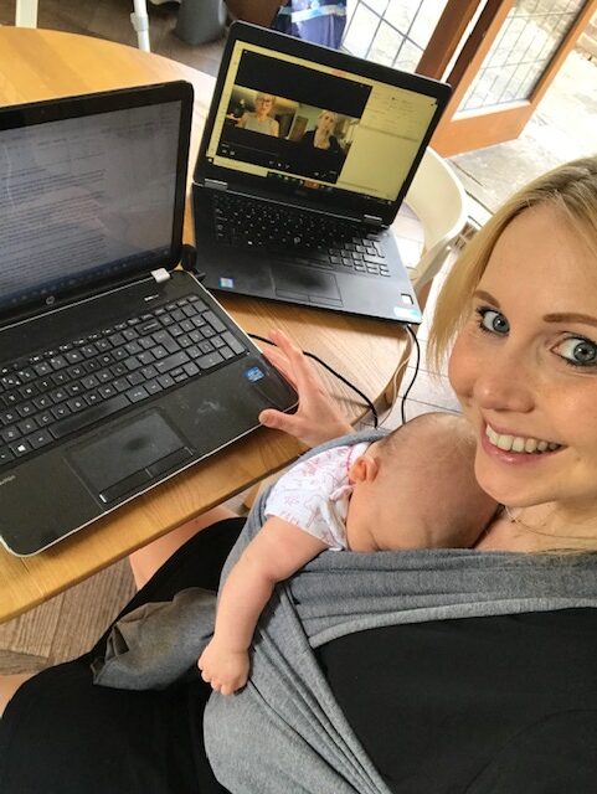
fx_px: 735
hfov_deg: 44.2
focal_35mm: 32
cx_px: 298
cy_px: 397
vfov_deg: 56.8
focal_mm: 2.87
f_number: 2.2
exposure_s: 1/33
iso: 25
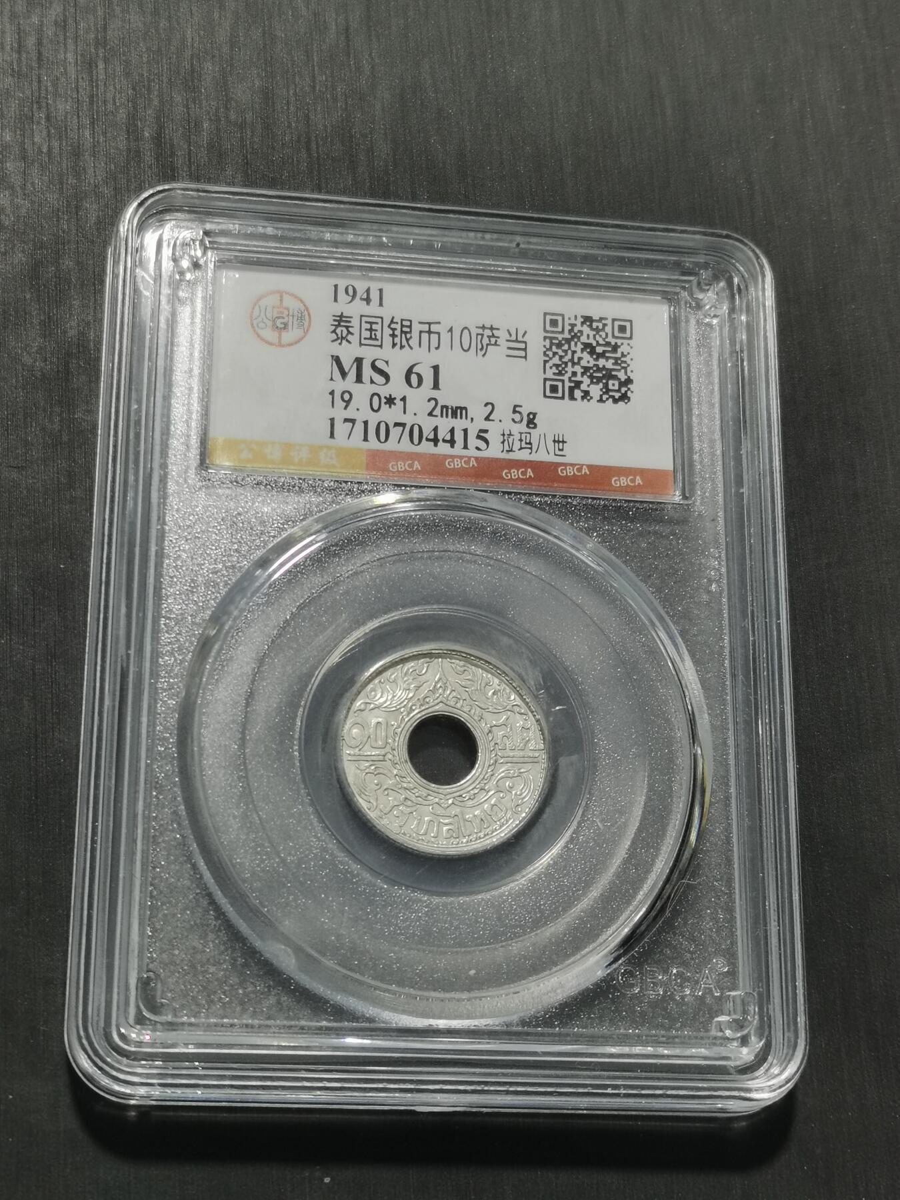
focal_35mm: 62
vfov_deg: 31.2
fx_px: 2149
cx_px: 450
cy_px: 600
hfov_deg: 23.7
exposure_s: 1/90
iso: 80
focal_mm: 5.58
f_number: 1.8
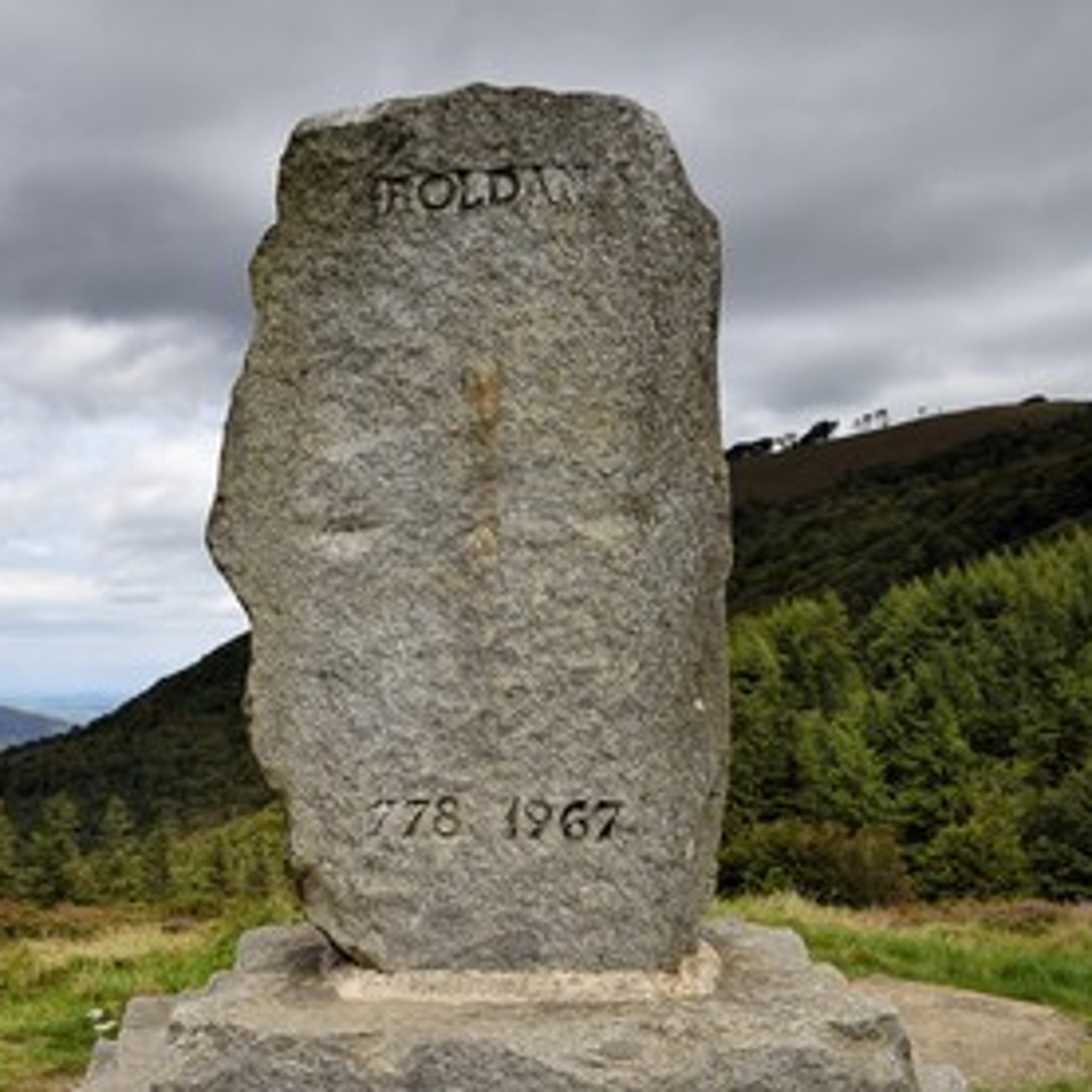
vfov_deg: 41.9
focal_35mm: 40
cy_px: 544
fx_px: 1428
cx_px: 394
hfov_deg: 41.5
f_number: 11
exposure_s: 1/250
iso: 200
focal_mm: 31
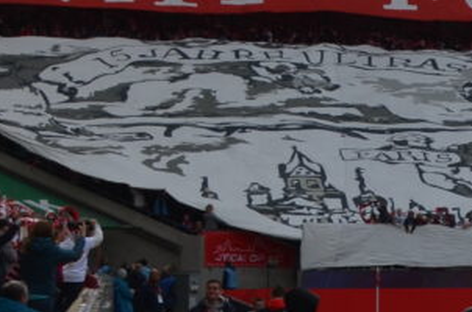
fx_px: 2180
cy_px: -59
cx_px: 1046
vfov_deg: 8.1
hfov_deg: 10.9
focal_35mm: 167
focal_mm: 21
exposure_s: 1/250
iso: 100
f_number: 8
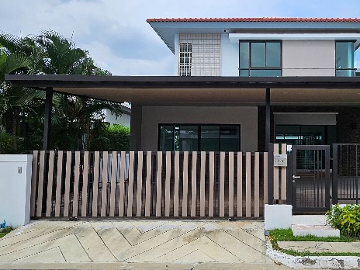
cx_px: 255
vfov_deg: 49.7
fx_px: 291
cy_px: 132
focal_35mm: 28
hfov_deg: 61.0
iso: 32
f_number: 2.2
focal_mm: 1.74
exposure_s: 1/1529
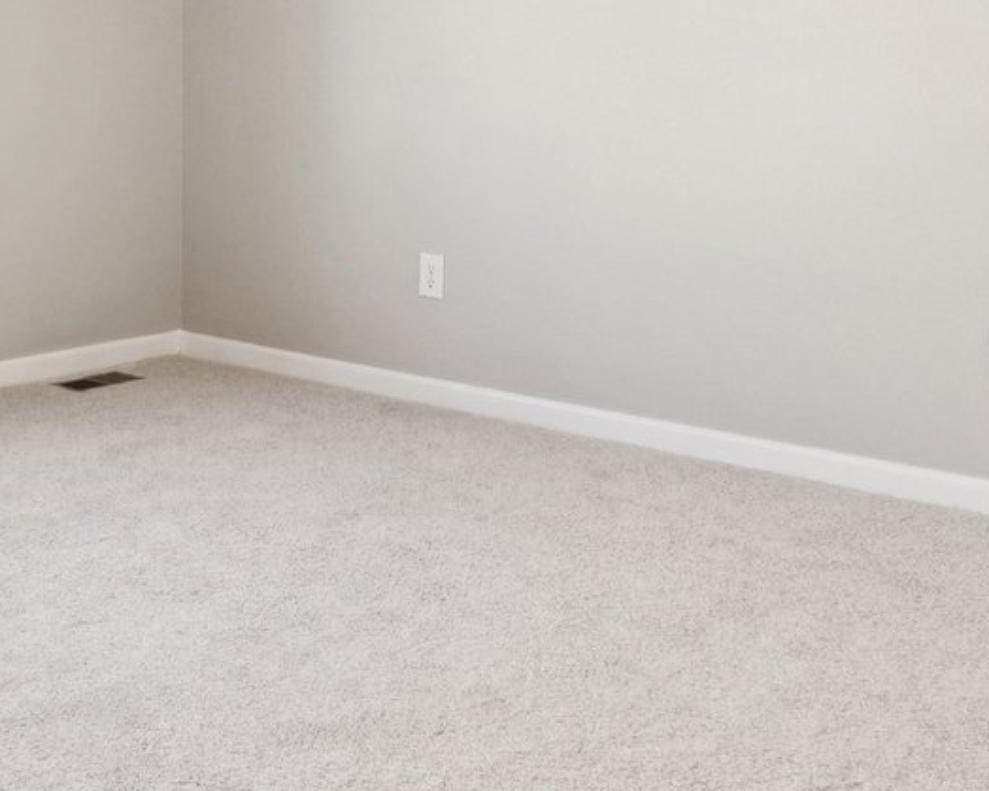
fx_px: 1610
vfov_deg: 26.5
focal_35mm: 55
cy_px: 48
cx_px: 42
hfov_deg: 32.0
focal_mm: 10
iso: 400
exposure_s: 1/25
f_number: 8
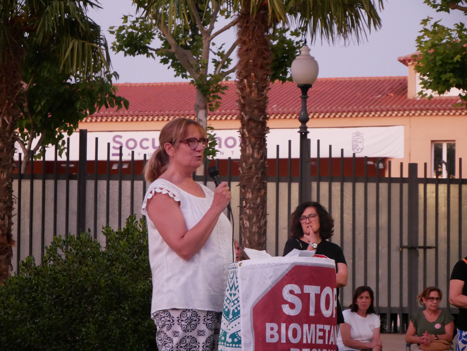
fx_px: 1620
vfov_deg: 12.4
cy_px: 176
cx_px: 234
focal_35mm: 120
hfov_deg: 16.4
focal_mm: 60
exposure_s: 1/30
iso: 3200
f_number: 5.6
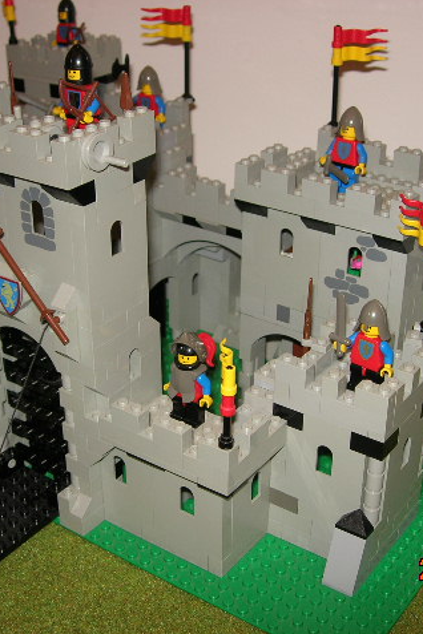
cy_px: 316
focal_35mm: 53
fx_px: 934
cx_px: 209
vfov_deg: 37.5
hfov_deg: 25.5
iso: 64
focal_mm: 7.8
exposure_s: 1/60.1
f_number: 2.8
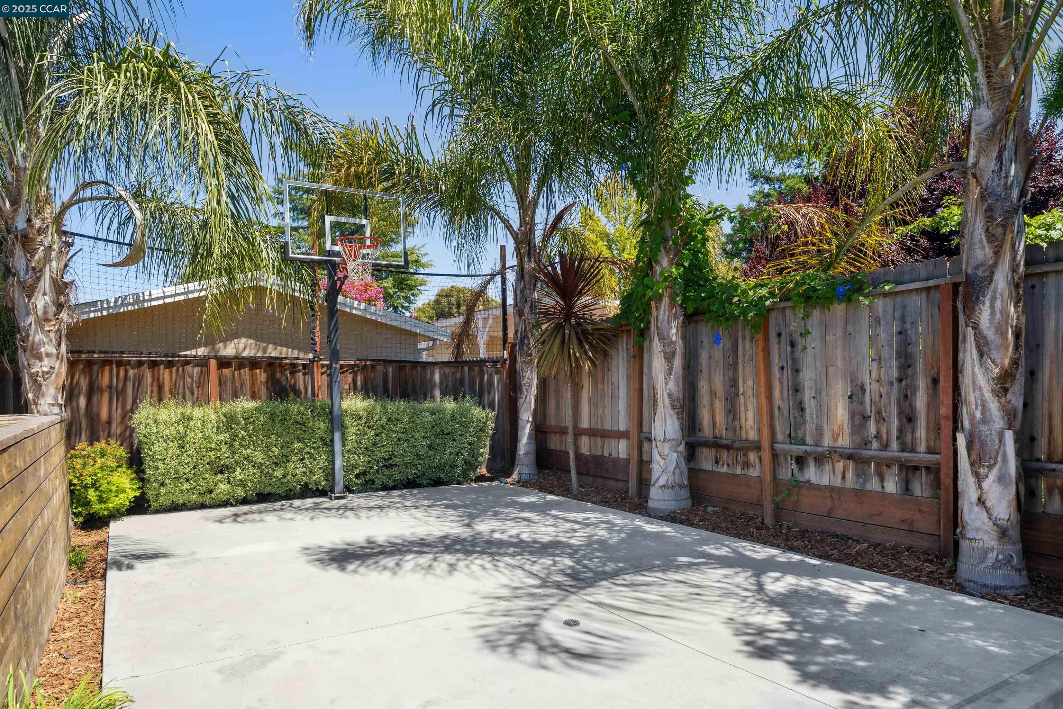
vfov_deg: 61.9
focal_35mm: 20
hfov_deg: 84.0
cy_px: 354
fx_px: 591
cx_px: 532
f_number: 8
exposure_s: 1/125
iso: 100
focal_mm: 20
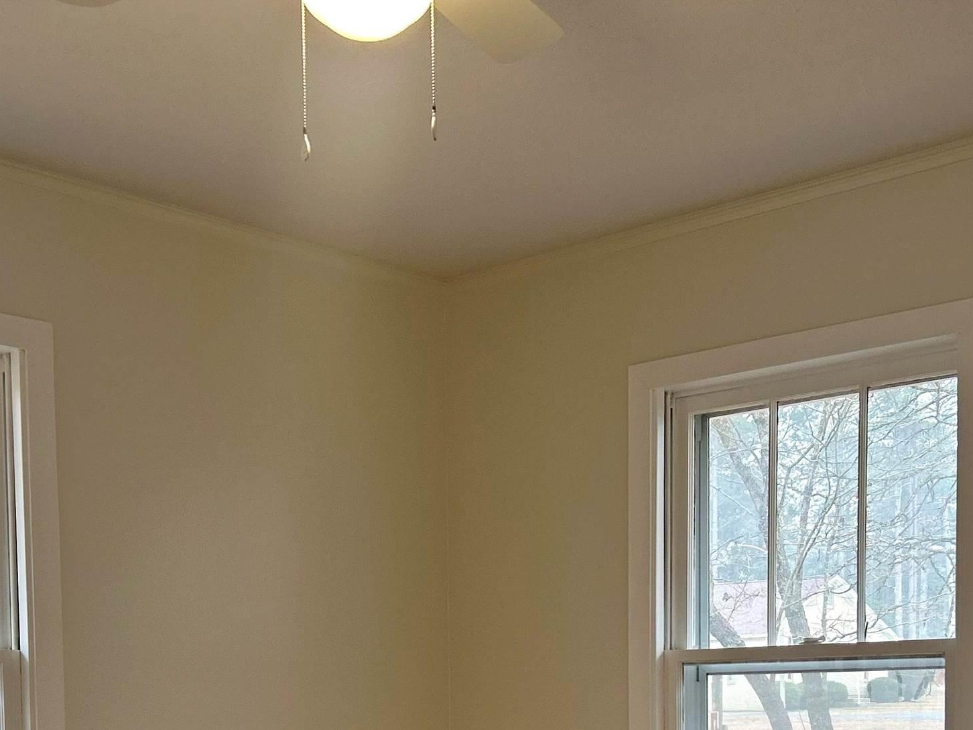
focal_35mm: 55
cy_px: 768
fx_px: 1546
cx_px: 444
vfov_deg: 25.0
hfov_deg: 34.9
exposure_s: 1/120
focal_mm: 5.7
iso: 64
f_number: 1.5
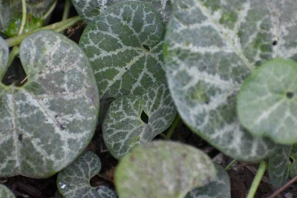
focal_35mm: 660
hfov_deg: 3.1
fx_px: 5447
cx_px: 144
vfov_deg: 2.1
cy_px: 75
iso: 5000
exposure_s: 1/800
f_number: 6.3
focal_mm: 300
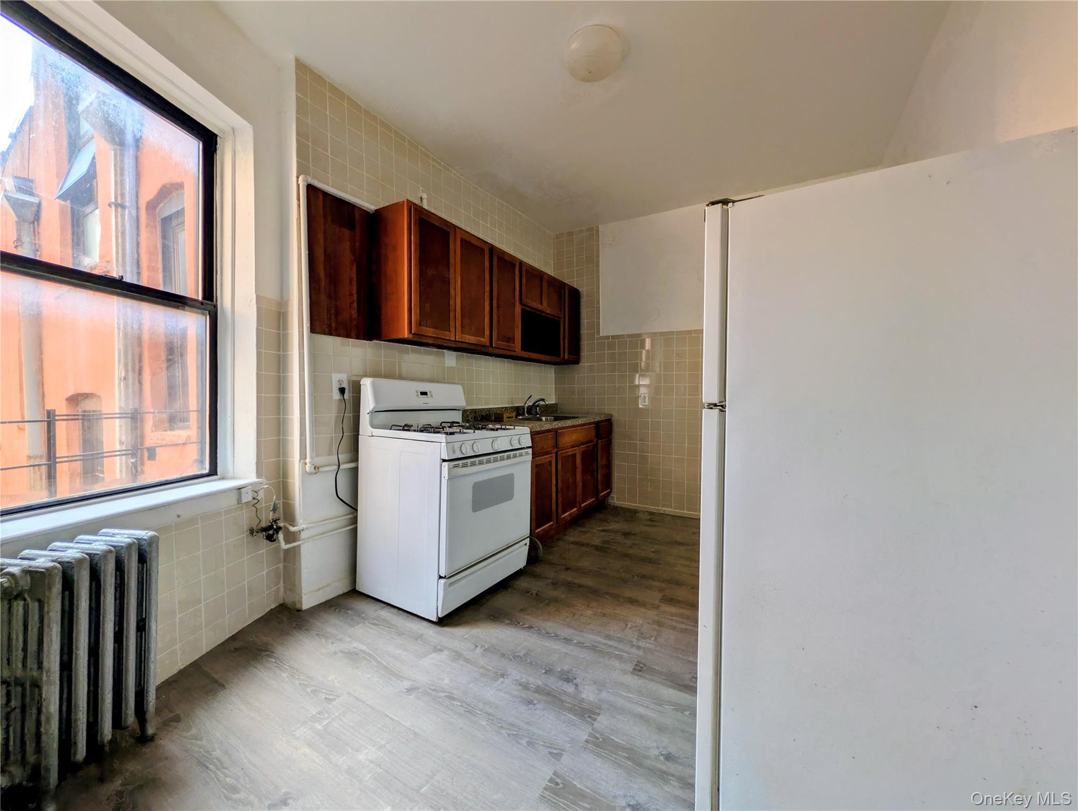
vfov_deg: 94.6
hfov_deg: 110.5
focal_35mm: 12
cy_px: 406
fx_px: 374
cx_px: 539
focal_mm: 2.02
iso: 33
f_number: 1.7
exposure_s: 1/133
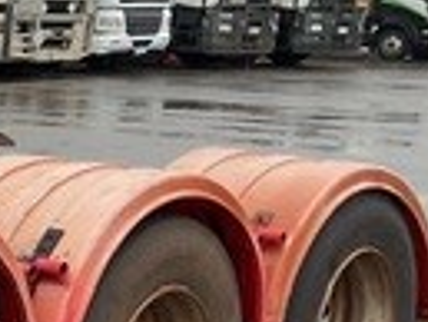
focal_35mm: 144
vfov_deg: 10.3
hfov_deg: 11.5
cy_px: 289
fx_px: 1782
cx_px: -567
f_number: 1.8
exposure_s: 1/307
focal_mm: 3
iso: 16
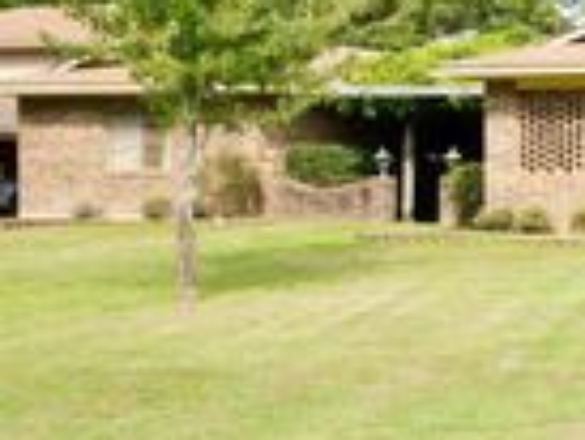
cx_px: 794
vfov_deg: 12.1
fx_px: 2080
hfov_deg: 15.2
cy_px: 276
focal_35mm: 123
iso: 100
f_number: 4
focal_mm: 35
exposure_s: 1/200
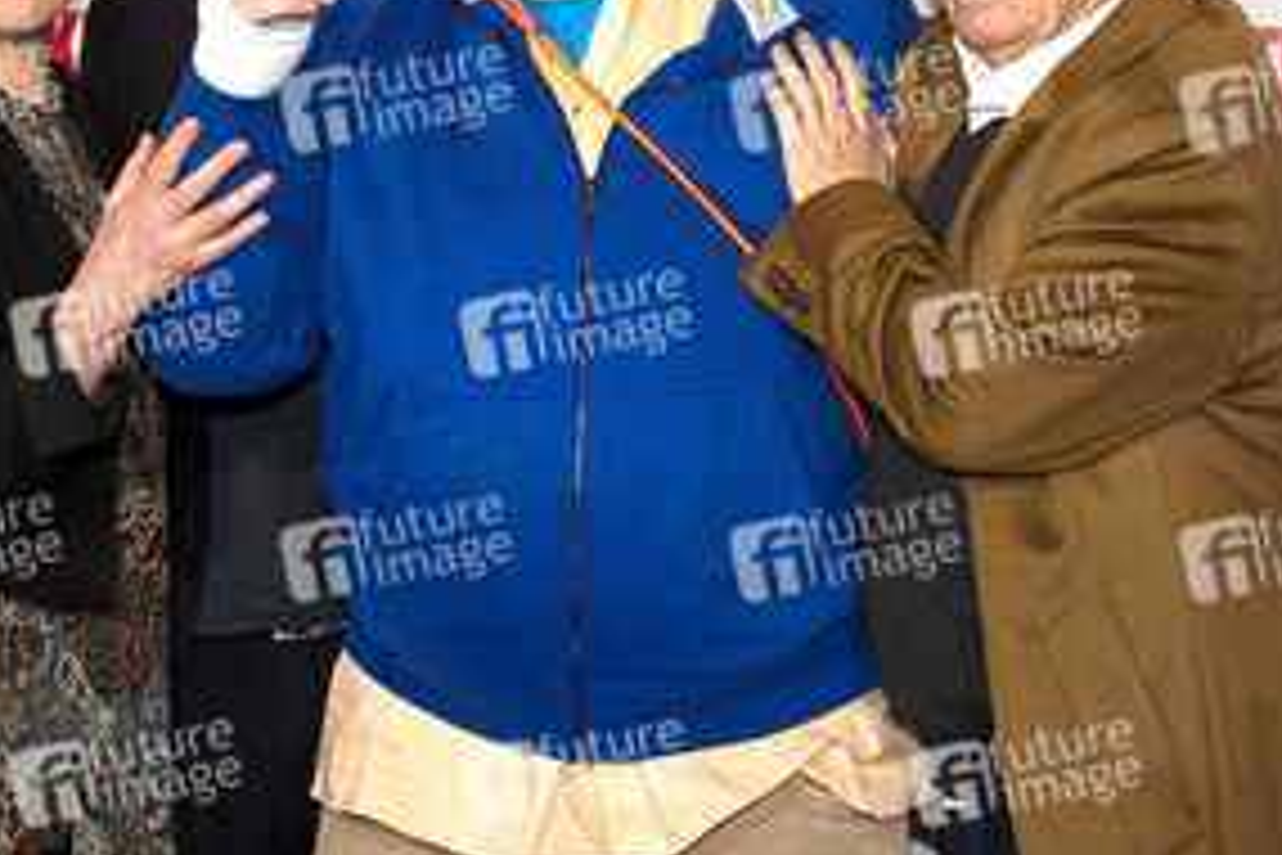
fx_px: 2813
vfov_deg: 17.2
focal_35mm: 79
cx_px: 457
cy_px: 212
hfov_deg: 25.6
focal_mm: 50
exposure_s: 1/125
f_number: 6.3
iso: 1600
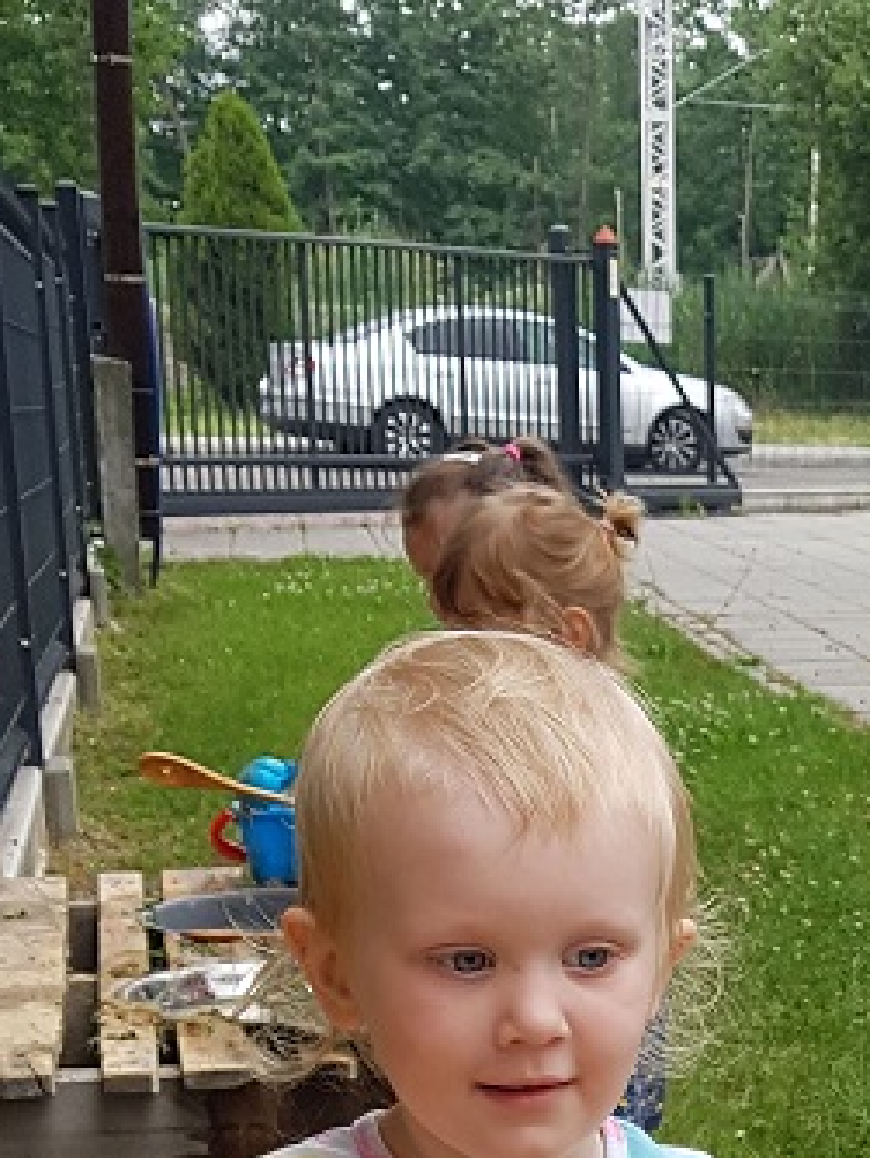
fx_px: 2778
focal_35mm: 83
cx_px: 1085
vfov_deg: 21.3
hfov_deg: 16.9
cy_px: 1505
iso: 50
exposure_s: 1/574
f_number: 1.7
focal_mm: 4.2
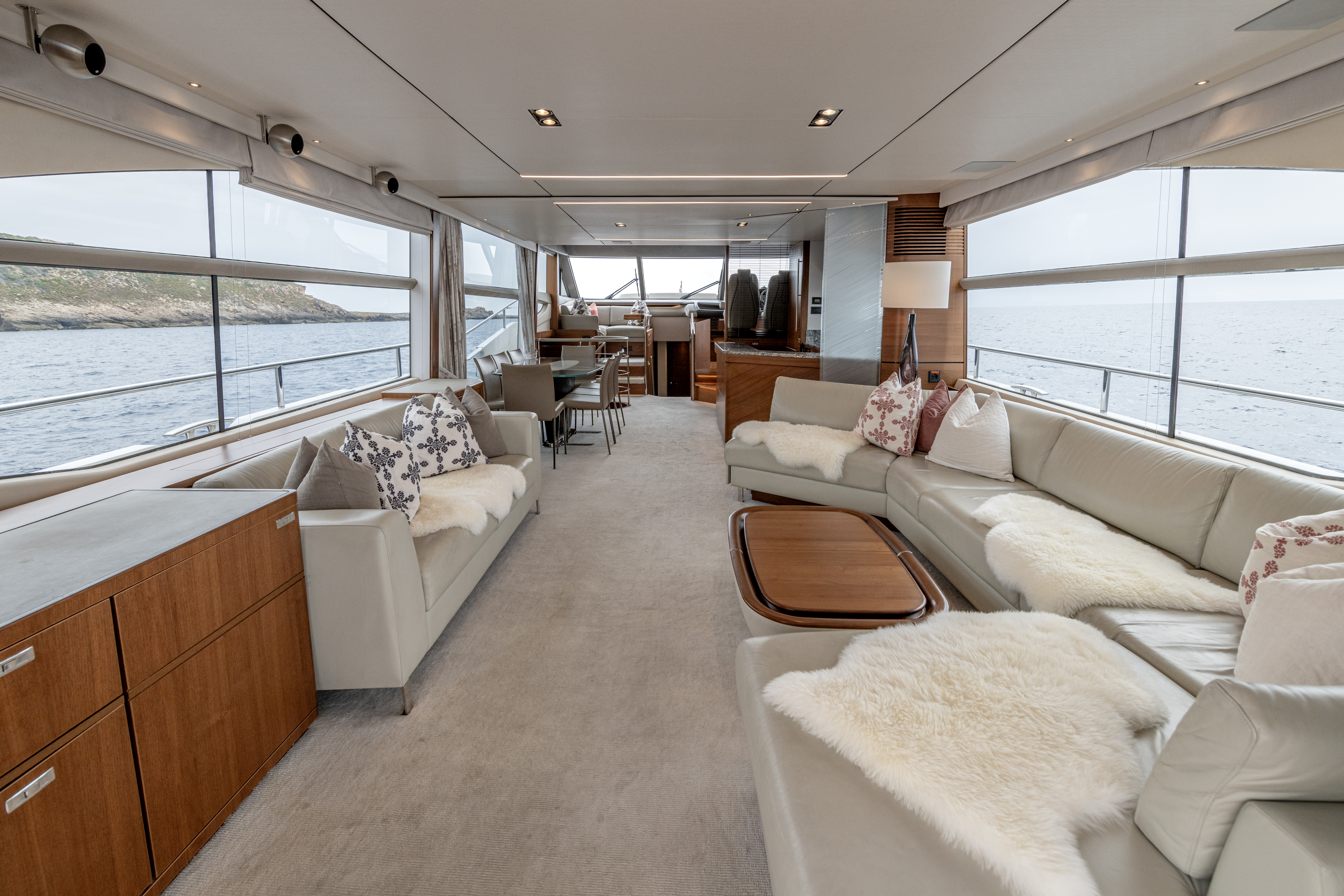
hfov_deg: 104.3
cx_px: 672
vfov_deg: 81.2
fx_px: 523
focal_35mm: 14
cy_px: 448
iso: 250
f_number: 8
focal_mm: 14
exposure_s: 1/200
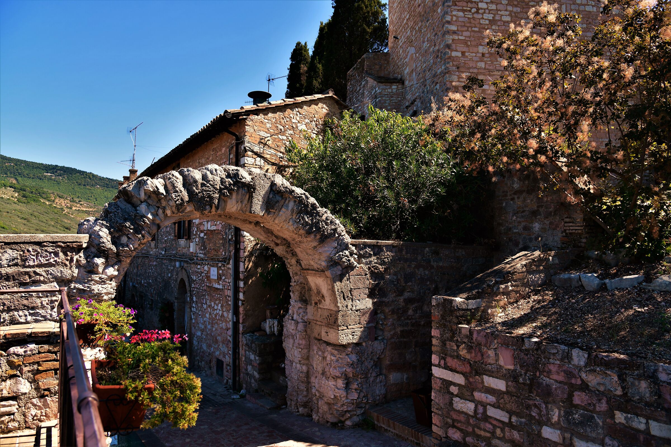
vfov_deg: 53.1
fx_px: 447
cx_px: 336
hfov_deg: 73.7
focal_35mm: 24
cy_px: 224
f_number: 7.1
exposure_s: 1/200
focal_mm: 24
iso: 100
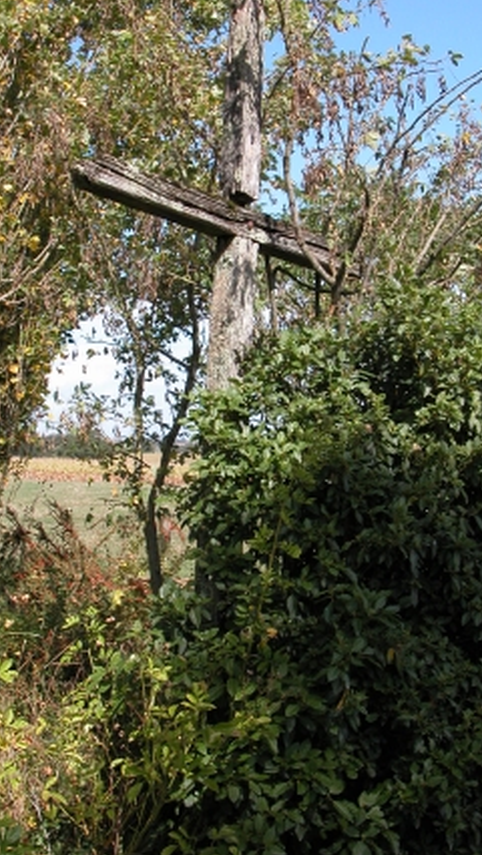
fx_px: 1248
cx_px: 237
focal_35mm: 55
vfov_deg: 37.8
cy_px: 409
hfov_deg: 21.9
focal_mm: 10.7
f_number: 5.8
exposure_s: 1/240
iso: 100
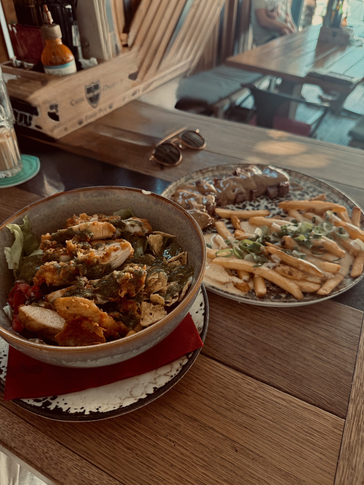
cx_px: 182
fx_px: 336
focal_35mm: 24
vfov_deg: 71.6
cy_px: 242
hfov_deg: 56.8
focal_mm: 6.76
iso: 200
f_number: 1.78
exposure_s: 1/87
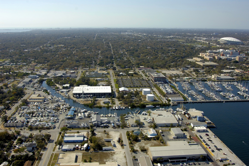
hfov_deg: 53.2
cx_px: 124
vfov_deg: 36.8
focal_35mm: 36
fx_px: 249
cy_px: 83
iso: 400
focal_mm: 24
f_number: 8
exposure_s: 1/1000
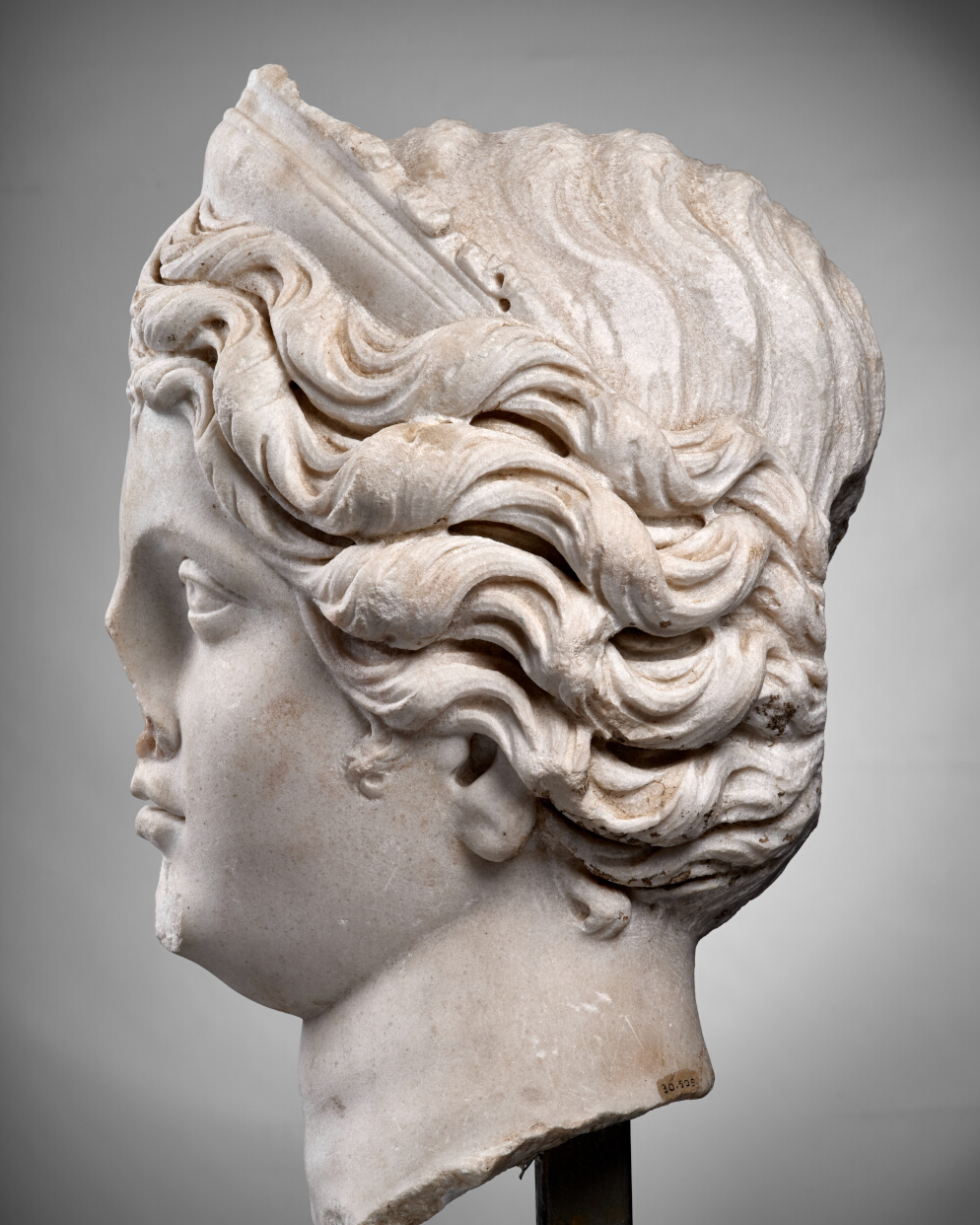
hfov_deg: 23.2
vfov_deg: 28.7
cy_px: 653
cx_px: 492
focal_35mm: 66
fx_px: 2392
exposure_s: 1/125
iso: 200
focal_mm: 80
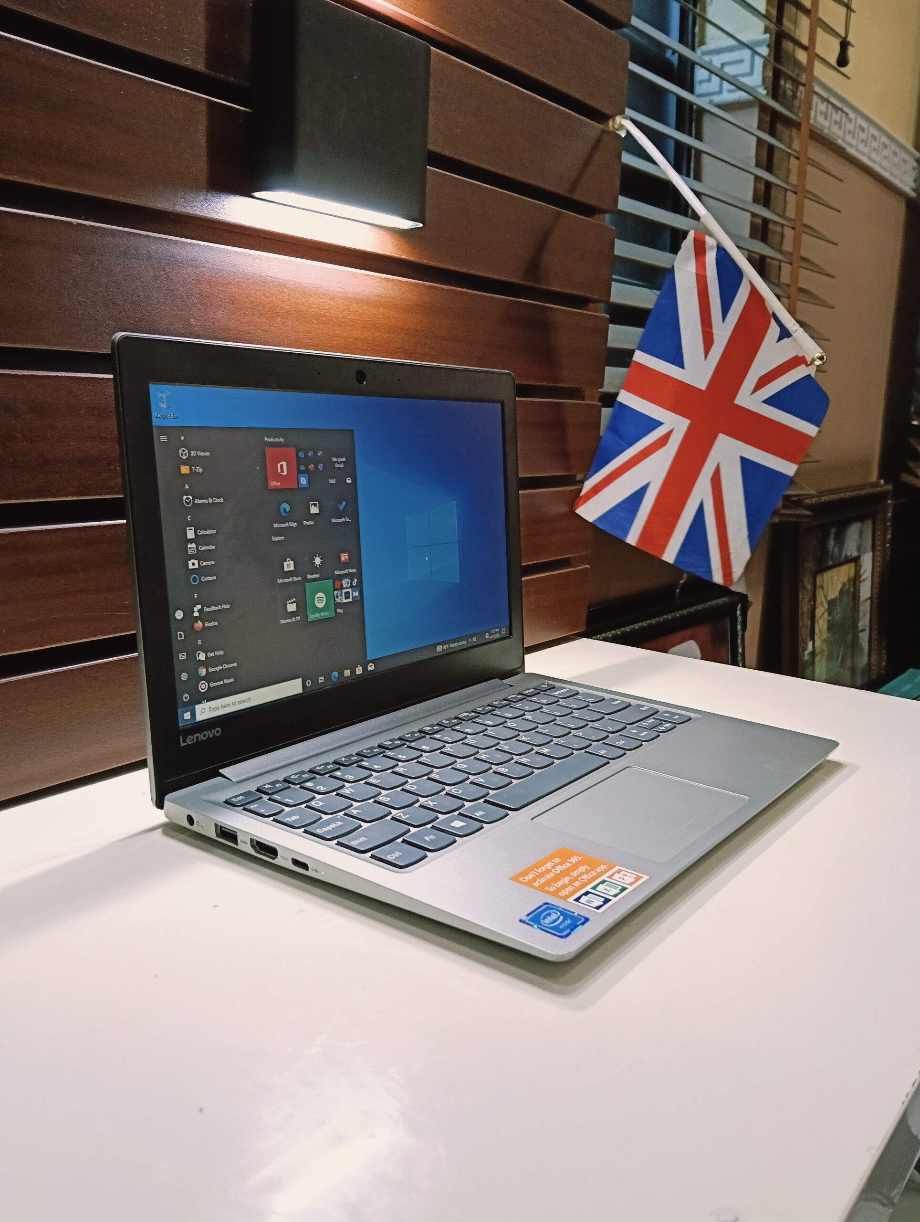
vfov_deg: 65.2
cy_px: 611
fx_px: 954
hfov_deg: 51.5
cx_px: 460
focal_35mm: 27
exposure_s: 1/30
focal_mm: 3.98
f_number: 1.8
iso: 250
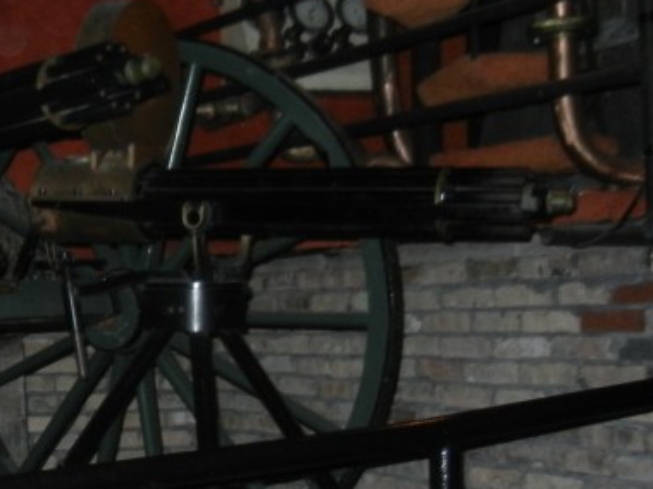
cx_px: -62
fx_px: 1528
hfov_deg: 22.8
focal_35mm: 81
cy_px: 310
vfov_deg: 18.2
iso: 400
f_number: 3.5
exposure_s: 1/30
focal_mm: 5.4
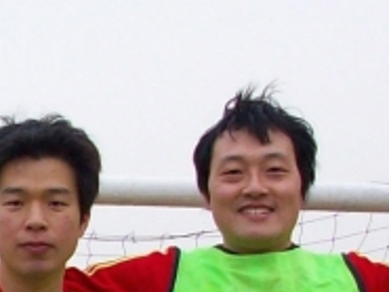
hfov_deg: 9.2
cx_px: -98
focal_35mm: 212
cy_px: 458
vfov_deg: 6.9
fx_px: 2384
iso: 64
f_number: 2.8
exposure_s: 1/93.1
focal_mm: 5.7
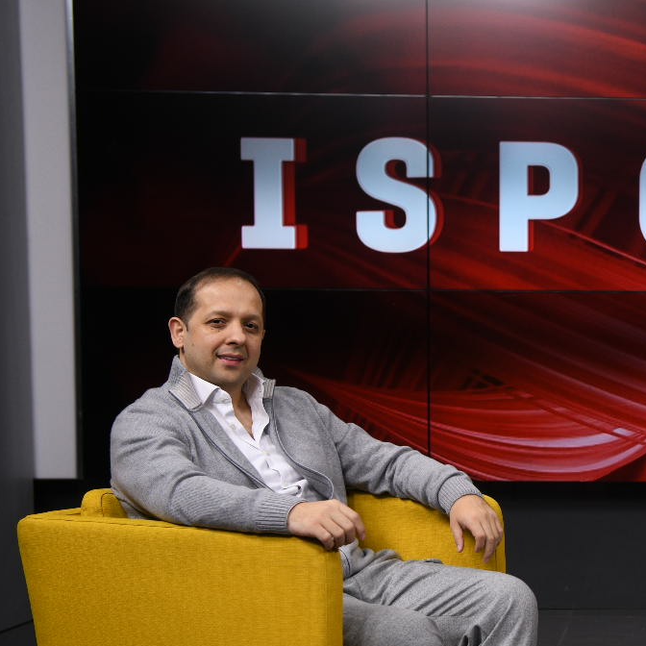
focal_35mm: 82
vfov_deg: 21.1
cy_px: 395
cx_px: 758
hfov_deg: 19.9
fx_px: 1731
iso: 320
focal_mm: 40
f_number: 3.2
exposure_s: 1/200
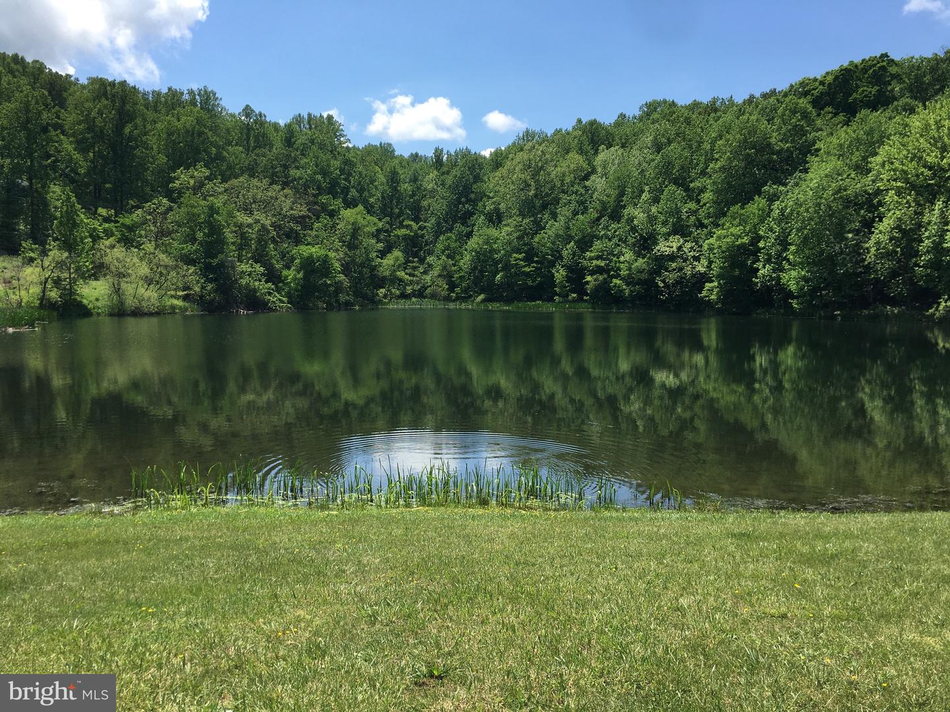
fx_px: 796
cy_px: 356
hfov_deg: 61.7
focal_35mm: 29
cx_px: 475
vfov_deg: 48.2
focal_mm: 4.15
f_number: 2.2
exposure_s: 1/1350
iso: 25
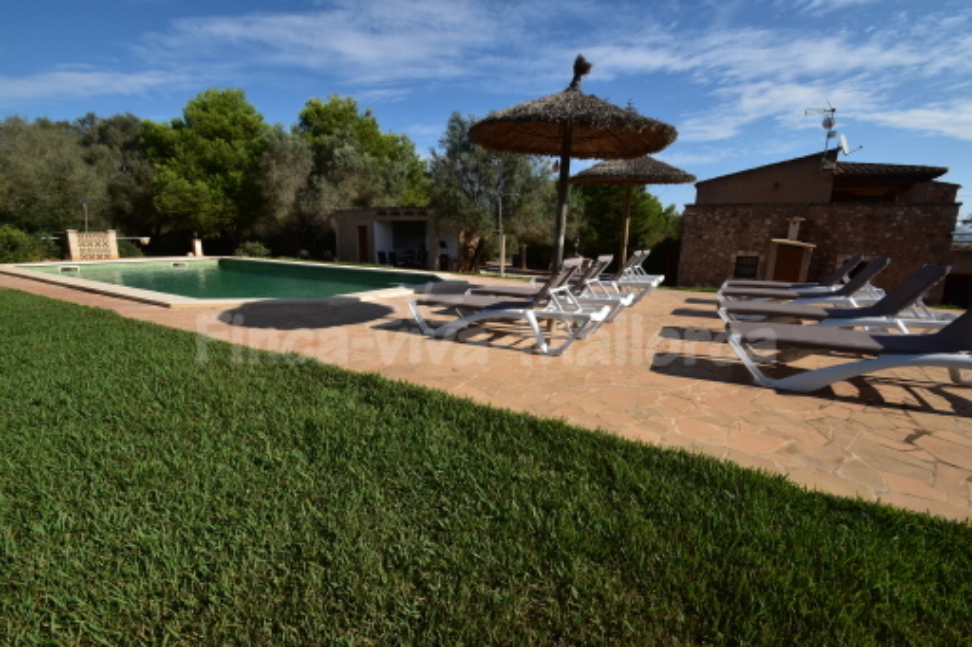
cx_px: 486
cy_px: 324
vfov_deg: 77.3
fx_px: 405
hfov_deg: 100.4
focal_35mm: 15
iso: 400
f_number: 11
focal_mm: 10
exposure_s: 1/500
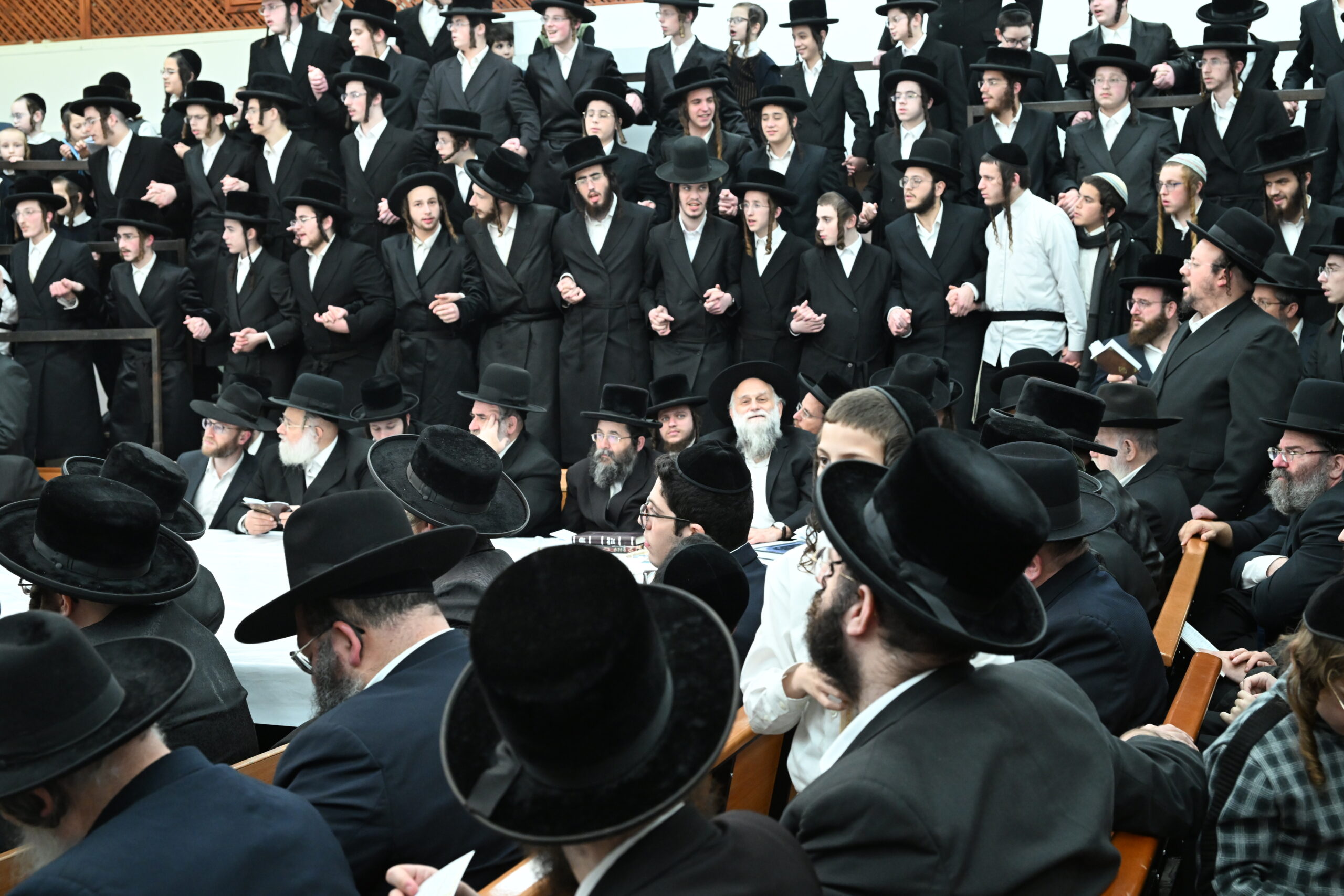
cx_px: 672
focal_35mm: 47
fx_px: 1755
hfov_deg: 41.9
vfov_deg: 28.7
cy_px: 448
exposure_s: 1/250
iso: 3200
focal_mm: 47
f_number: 5.6
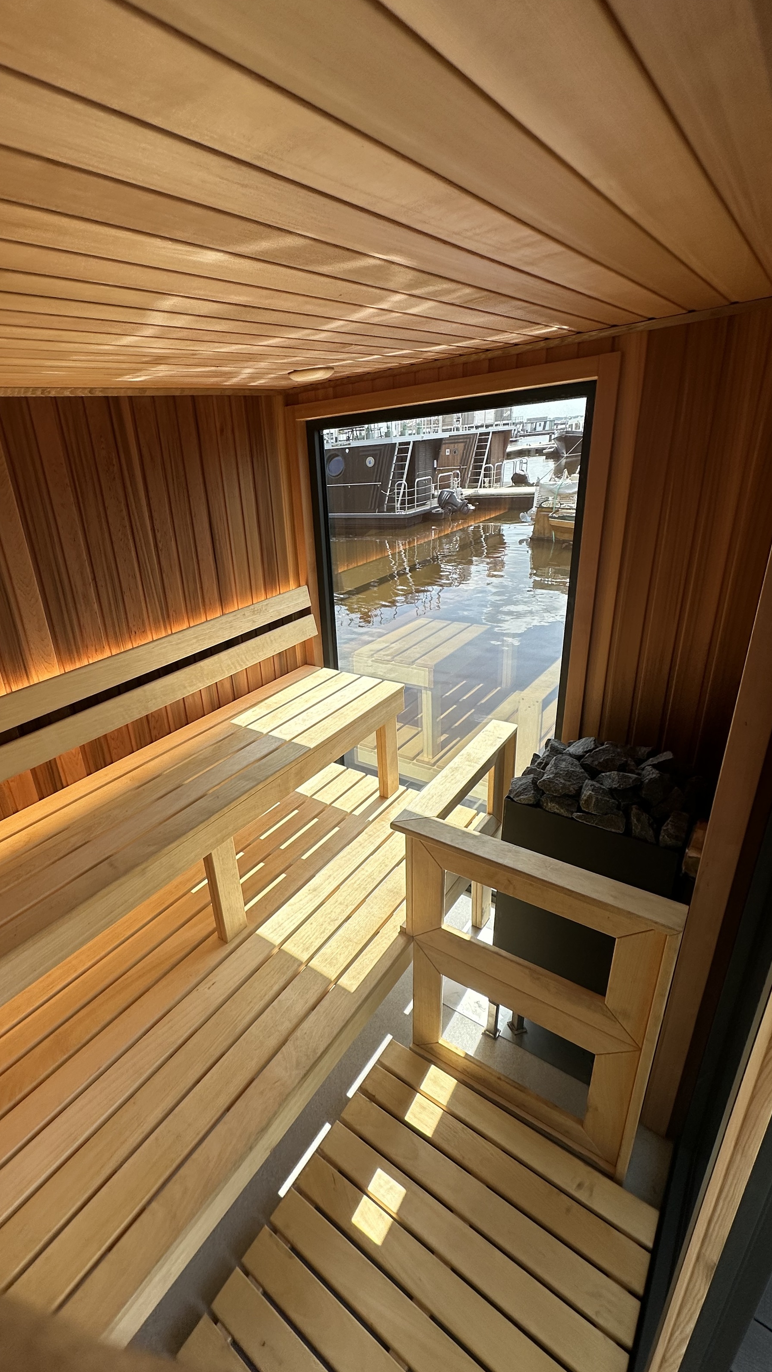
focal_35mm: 16
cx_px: 284
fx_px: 582
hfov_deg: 66.0
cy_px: 686
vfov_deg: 99.4
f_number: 2.2
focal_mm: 2.22
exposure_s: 1/383
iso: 40
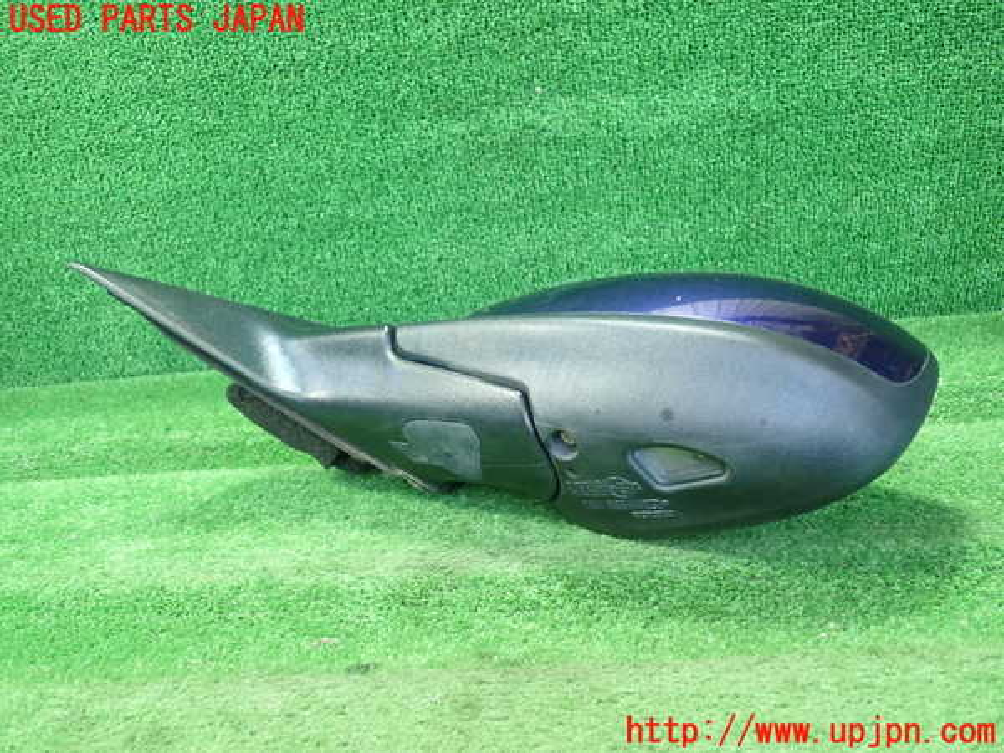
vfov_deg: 46.8
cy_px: 376
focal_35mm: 30
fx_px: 870
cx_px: 502
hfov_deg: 60.0
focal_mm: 5.5
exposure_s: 1/125
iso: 800
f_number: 2.3
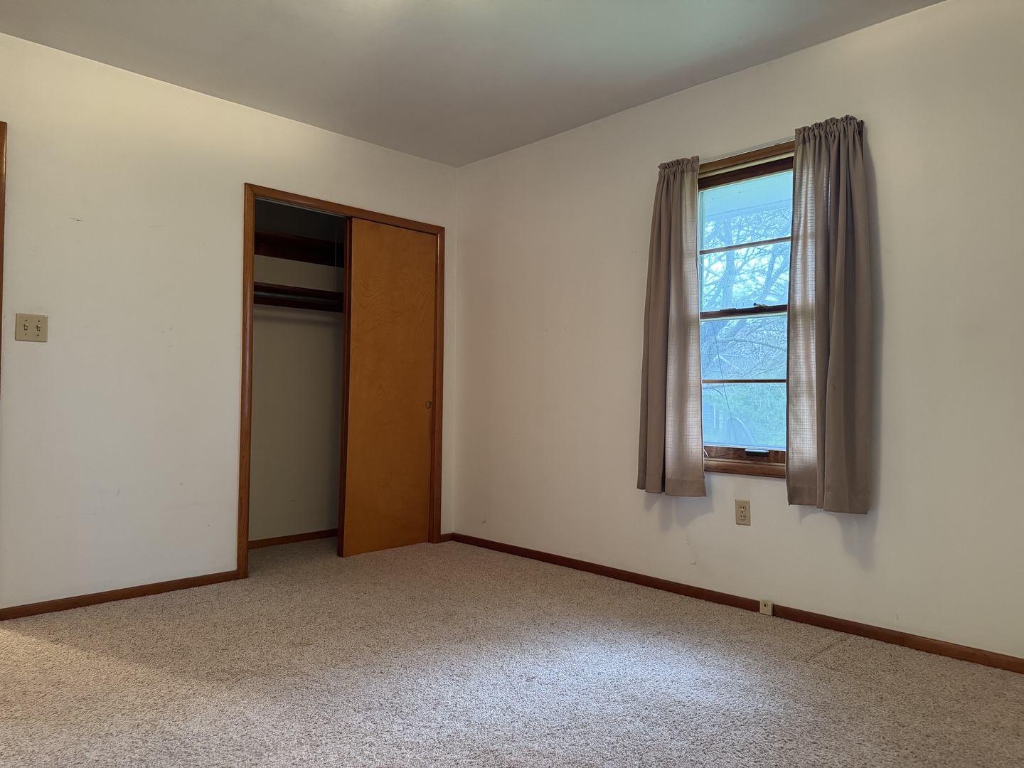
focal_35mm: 24
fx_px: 710
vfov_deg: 56.8
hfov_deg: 71.6
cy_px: 384
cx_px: 512
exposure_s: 1/60
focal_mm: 6.76
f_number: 1.78
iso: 500
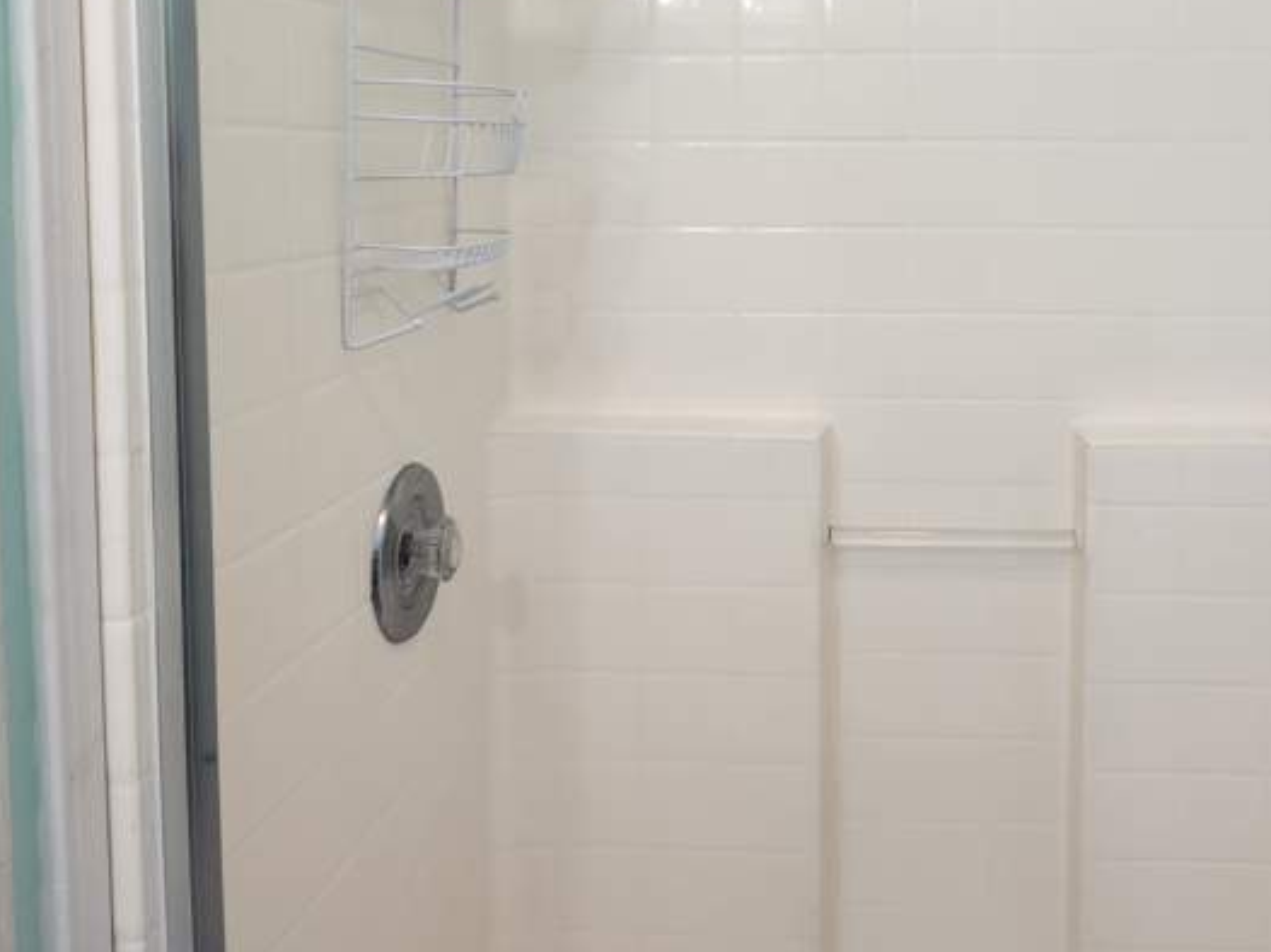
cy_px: 268
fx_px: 1285
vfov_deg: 39.8
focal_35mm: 35
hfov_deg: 51.5
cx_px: 863
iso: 200
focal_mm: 5.4
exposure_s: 1/120
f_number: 1.8
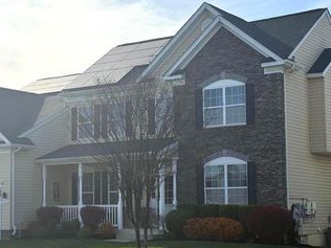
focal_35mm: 76
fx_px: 727
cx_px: 124
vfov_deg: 19.4
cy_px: 142
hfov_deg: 25.6
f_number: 1.78
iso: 80
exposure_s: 1/9901
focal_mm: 6.76
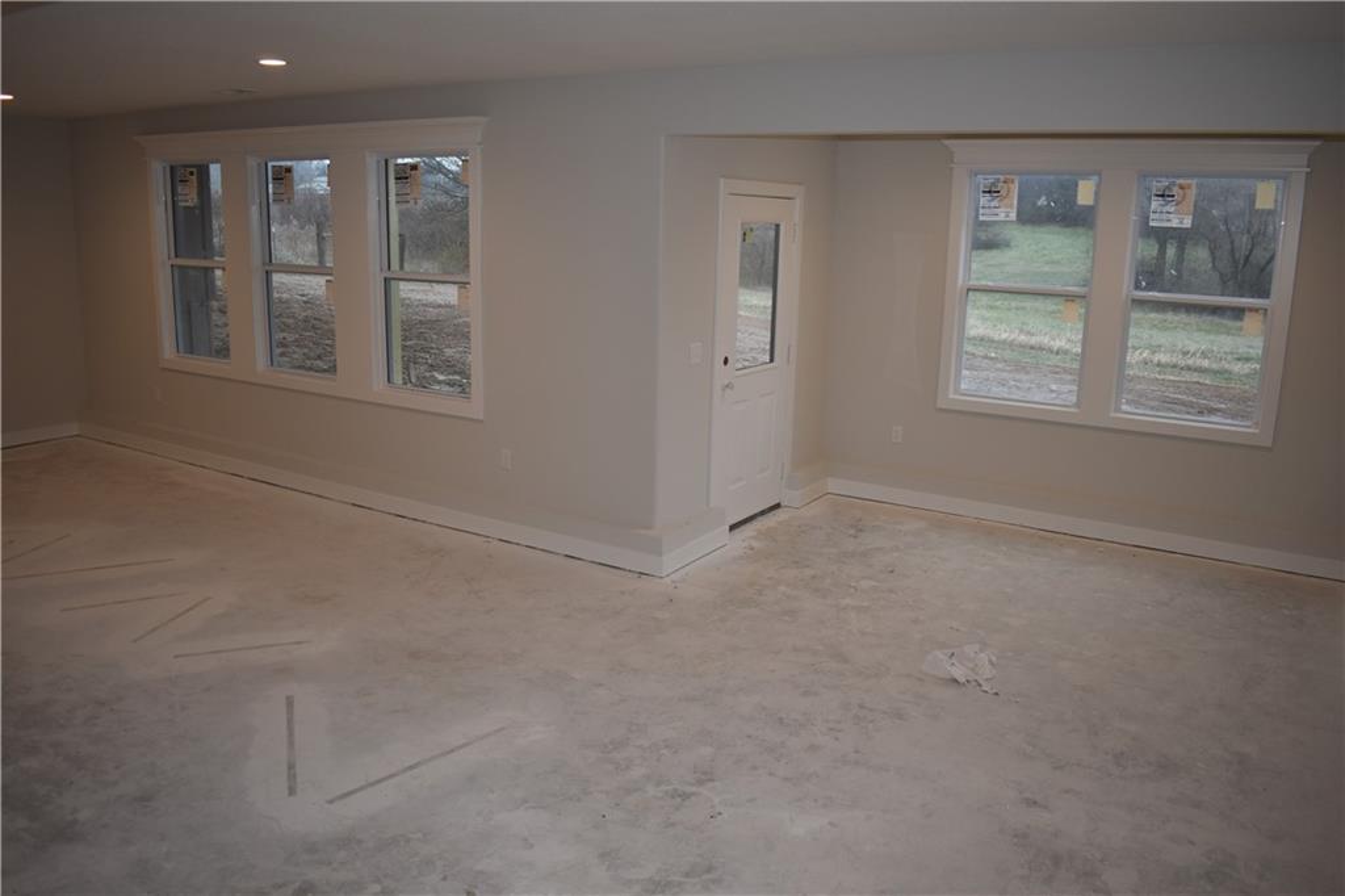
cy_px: 448
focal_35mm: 27
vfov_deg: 47.9
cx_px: 672
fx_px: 1008
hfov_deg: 67.4
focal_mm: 18
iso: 360
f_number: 3.5
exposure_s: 1/160
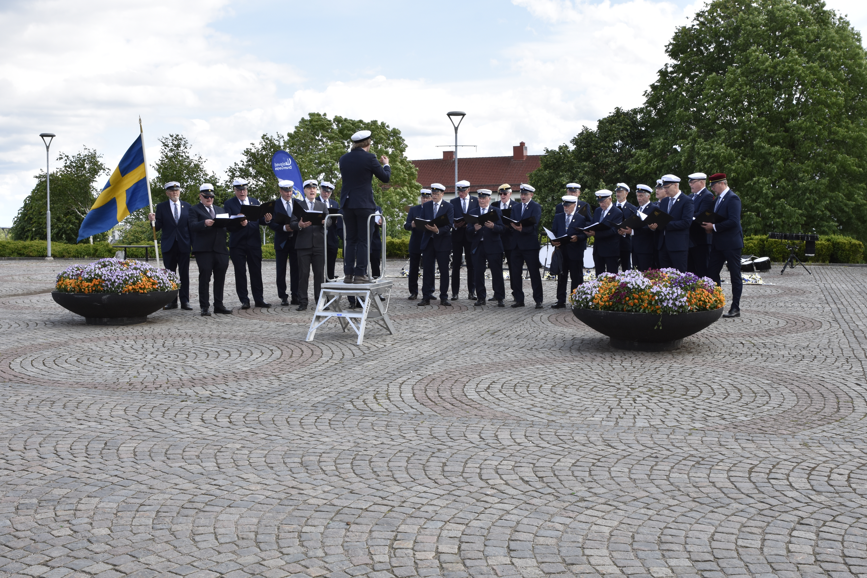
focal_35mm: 36
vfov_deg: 36.9
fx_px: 867
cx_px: 434
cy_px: 289
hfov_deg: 53.1
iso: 320
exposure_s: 1/250
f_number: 11
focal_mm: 24
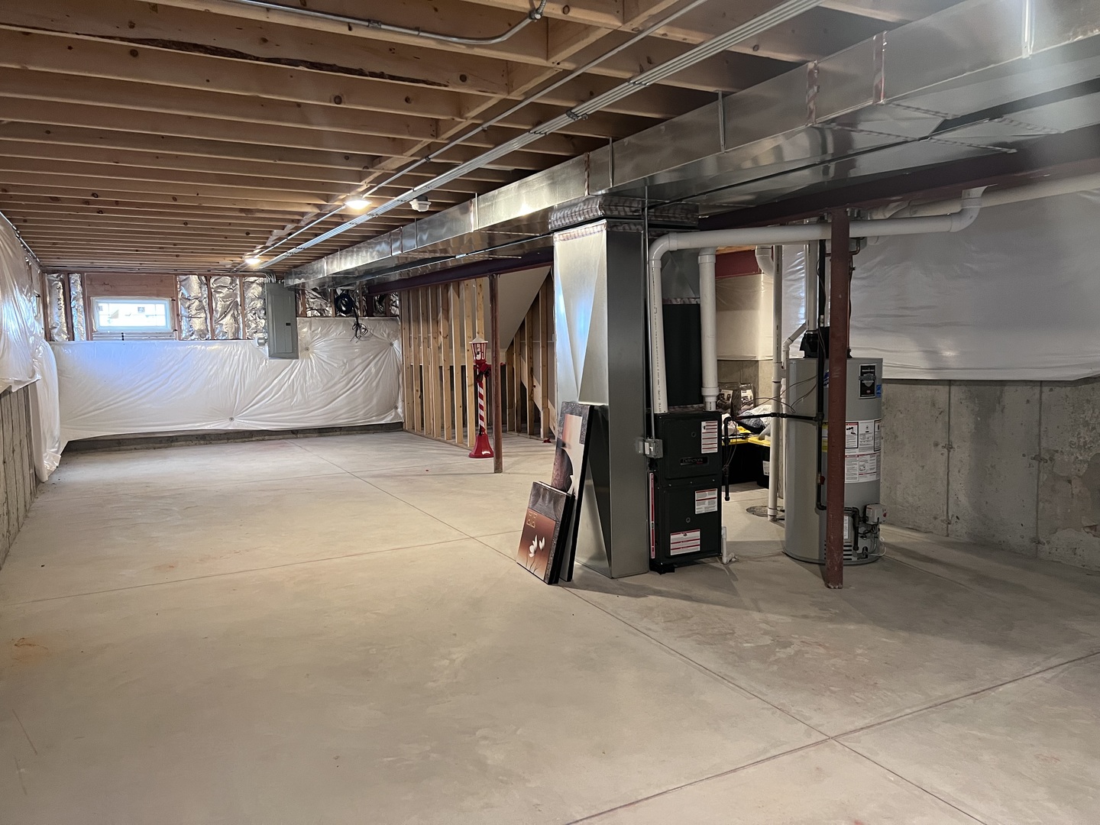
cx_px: 550
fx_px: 826
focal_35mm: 26
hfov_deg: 67.3
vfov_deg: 53.1
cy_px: 412
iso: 400
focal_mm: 5.7
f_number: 1.5
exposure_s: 1/60
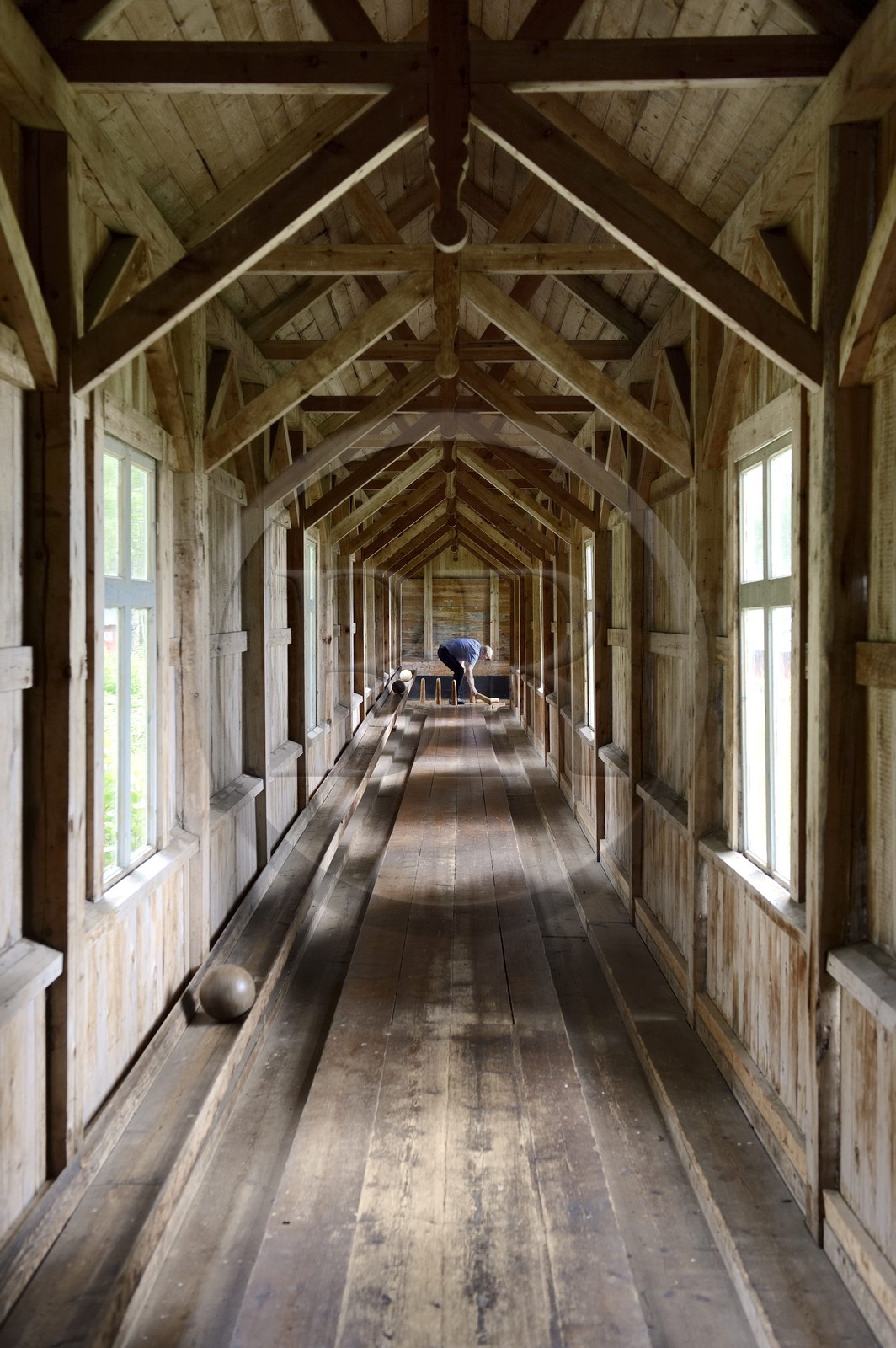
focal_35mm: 40
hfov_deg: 33.3
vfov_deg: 48.5
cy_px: 674
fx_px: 1496
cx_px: 448
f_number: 4.5
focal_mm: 40
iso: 800
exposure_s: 1/100
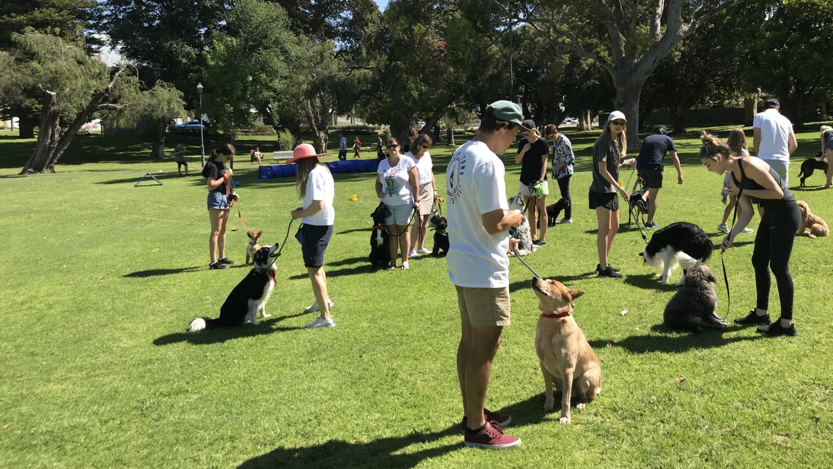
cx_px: 418
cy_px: 177
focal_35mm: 31
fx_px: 685
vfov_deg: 37.6
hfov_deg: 62.6
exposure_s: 1/1227
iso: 20
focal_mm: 3.99
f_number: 1.8
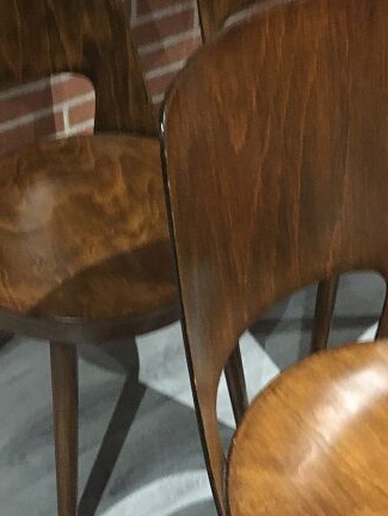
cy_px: 237
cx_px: 158
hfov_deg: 27.0
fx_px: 807
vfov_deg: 35.5
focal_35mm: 54
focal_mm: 4.15
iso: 500
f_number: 2.2
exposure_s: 1/17
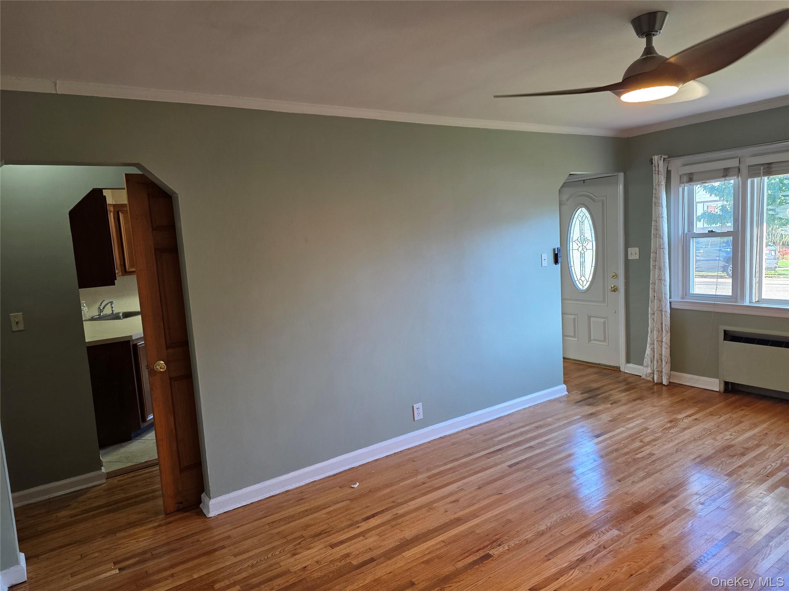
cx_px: 394
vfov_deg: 58.9
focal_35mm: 23
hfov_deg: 73.9
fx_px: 524
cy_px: 296
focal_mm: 6.25
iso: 160
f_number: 1.7
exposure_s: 1/120
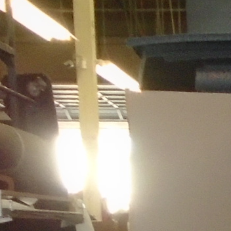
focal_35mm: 169
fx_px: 1276
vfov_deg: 9.9
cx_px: 583
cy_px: 400
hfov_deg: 9.1
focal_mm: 4.6
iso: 250
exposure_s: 1/30
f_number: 3.2
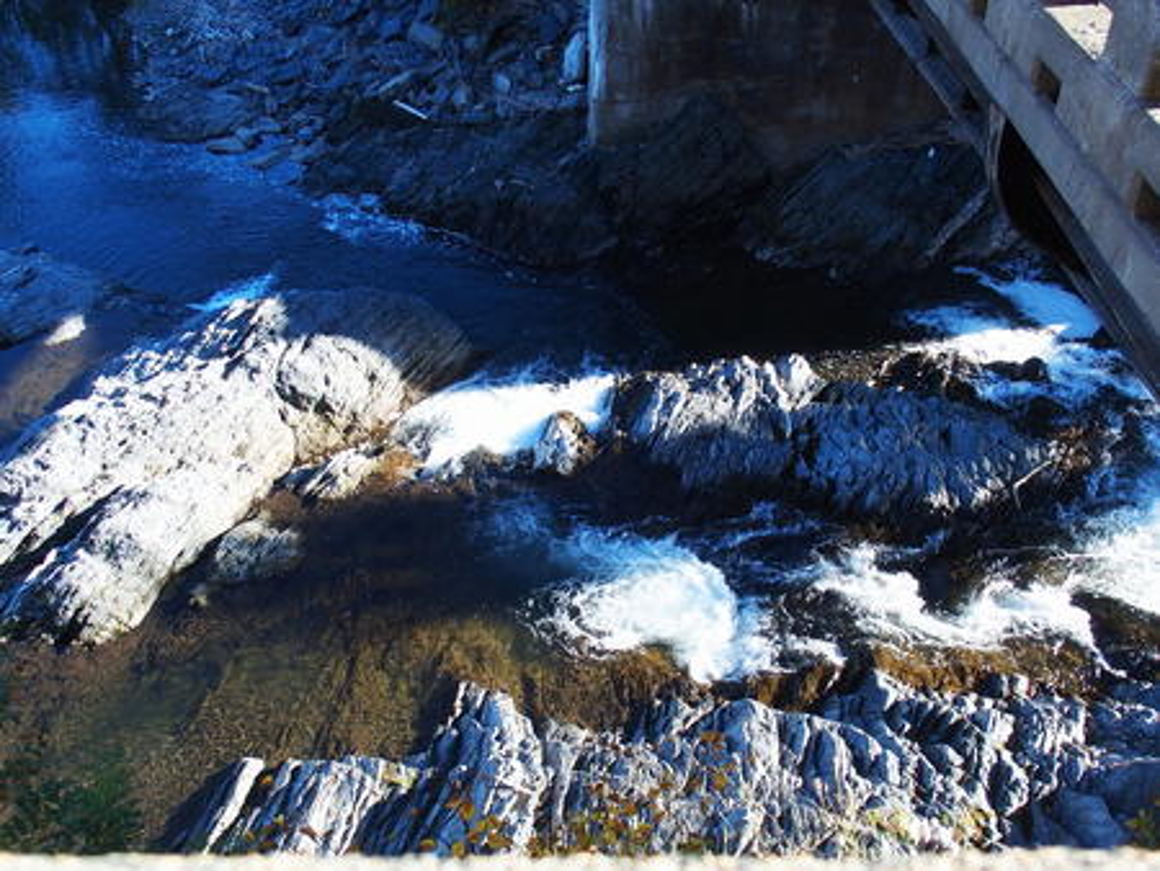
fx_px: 939
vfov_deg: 49.8
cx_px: 580
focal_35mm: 28
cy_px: 436
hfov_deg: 63.4
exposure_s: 1/200
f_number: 3.5
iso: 100
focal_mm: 6
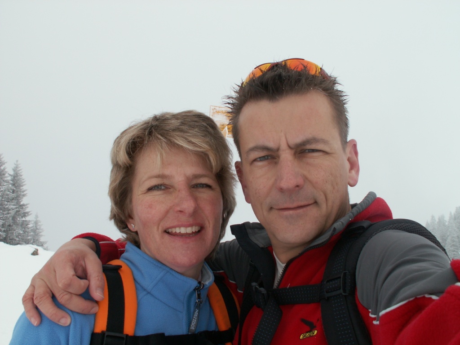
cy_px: 172
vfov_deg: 40.7
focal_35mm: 35
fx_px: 465
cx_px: 230
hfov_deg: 52.6
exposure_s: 1/125
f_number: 5
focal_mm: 5.86
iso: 50
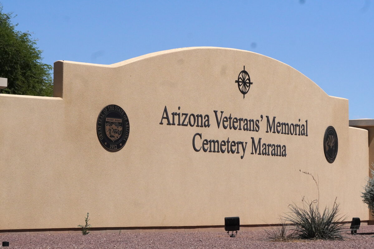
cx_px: 187
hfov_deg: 15.9
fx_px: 1340
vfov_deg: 10.6
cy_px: 124
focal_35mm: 129
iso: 1000
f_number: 10
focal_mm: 86
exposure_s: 1/4000
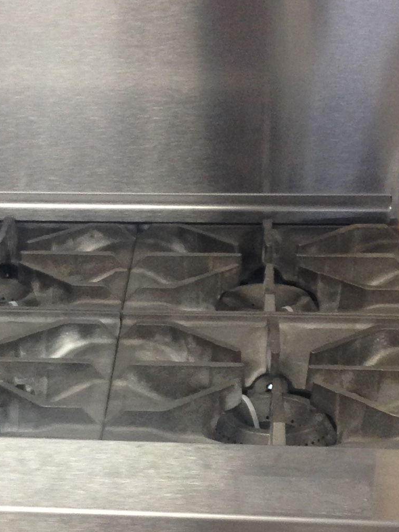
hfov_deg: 13.8
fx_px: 1629
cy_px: 425
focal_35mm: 106
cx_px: 31
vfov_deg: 18.4
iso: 100
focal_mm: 4.12
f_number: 2.4
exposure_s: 1/20
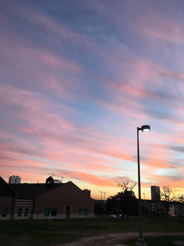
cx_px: 92
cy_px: 123
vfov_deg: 61.7
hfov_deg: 48.2
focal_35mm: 29
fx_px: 206
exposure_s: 1/40
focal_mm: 4.15
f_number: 2.2
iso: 25
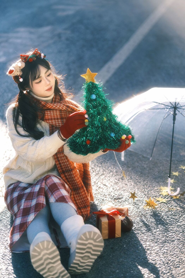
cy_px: 139
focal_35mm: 84
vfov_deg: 24.2
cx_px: 92
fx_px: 647
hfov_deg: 16.3
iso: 80
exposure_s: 1/1100
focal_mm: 56
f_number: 1.6
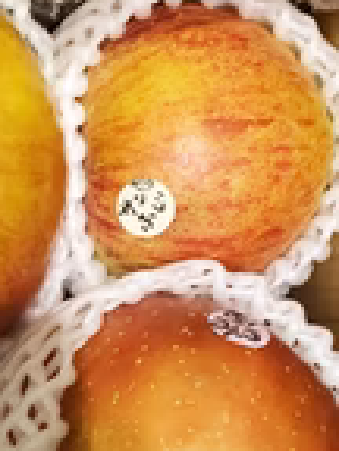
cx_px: 56
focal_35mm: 72
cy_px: 410
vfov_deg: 26.1
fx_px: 940
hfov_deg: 20.2
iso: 640
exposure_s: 1/33
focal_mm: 4.3
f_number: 2.4
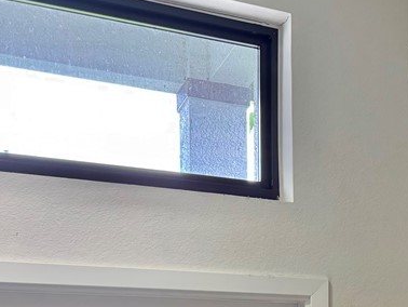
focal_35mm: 65
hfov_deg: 27.0
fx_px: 767
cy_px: 377
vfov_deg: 20.9
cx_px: 466
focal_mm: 6.76
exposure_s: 1/120
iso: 200
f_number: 1.78
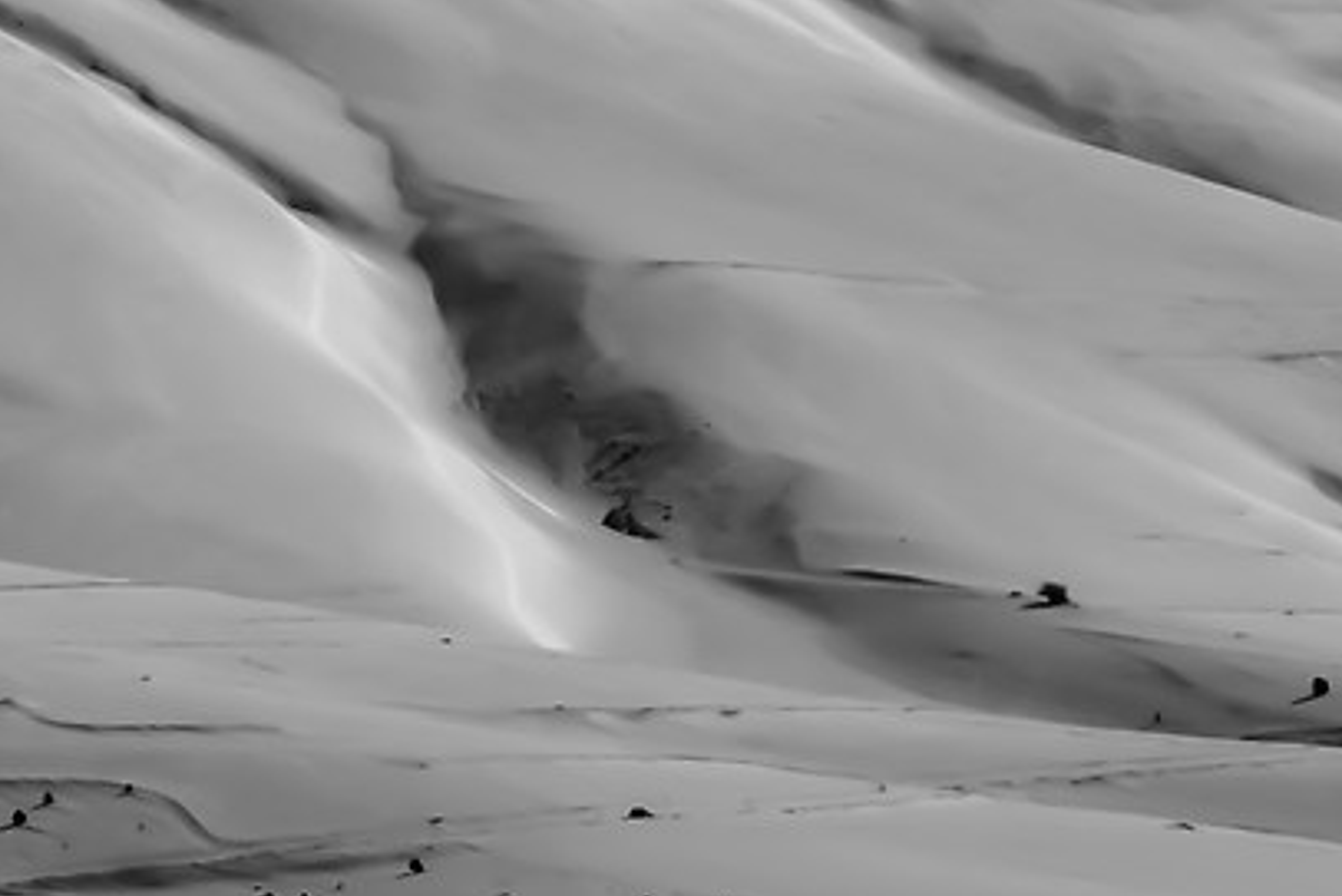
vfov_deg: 3.3
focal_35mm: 414
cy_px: 307
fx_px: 15438
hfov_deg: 5.0
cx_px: -83
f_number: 22
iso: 400
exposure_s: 1/640
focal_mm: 70
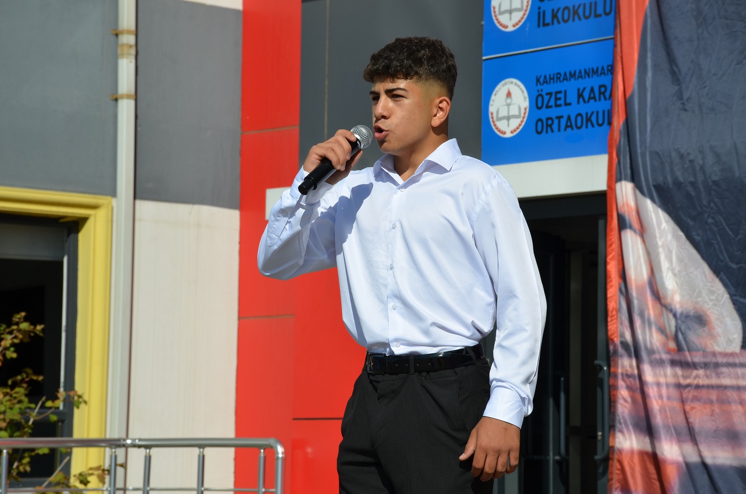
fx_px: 2946
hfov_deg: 14.4
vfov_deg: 9.6
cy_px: 247
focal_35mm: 142
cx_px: 373
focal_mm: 95
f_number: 10
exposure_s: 1/400
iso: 100
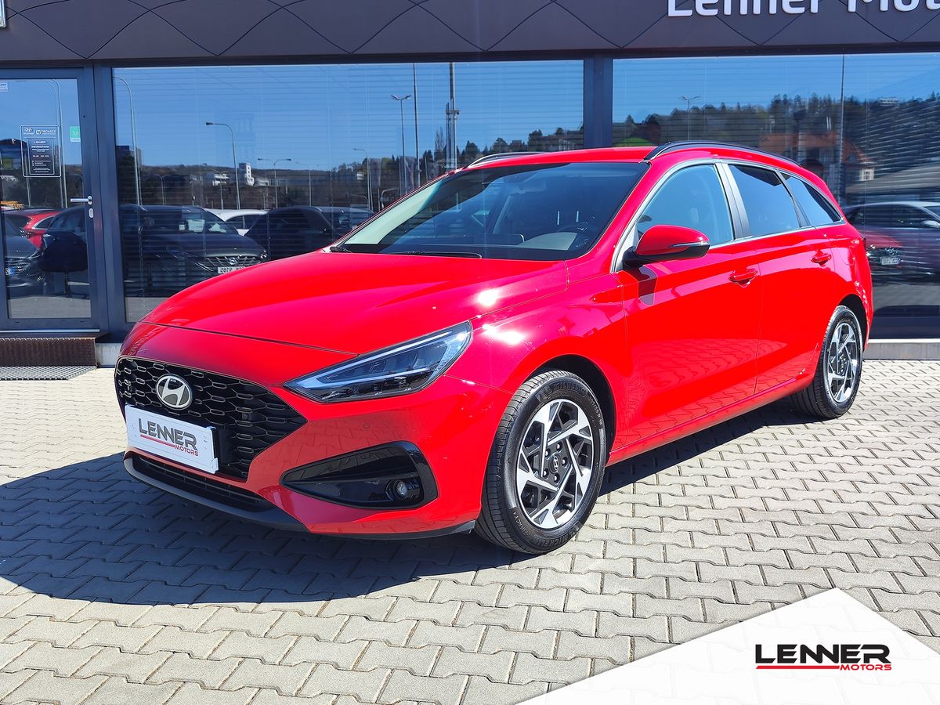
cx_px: 470
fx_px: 625
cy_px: 352
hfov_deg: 73.9
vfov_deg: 58.9
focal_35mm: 23
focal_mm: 7.01
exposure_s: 1/288
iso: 50
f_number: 1.69
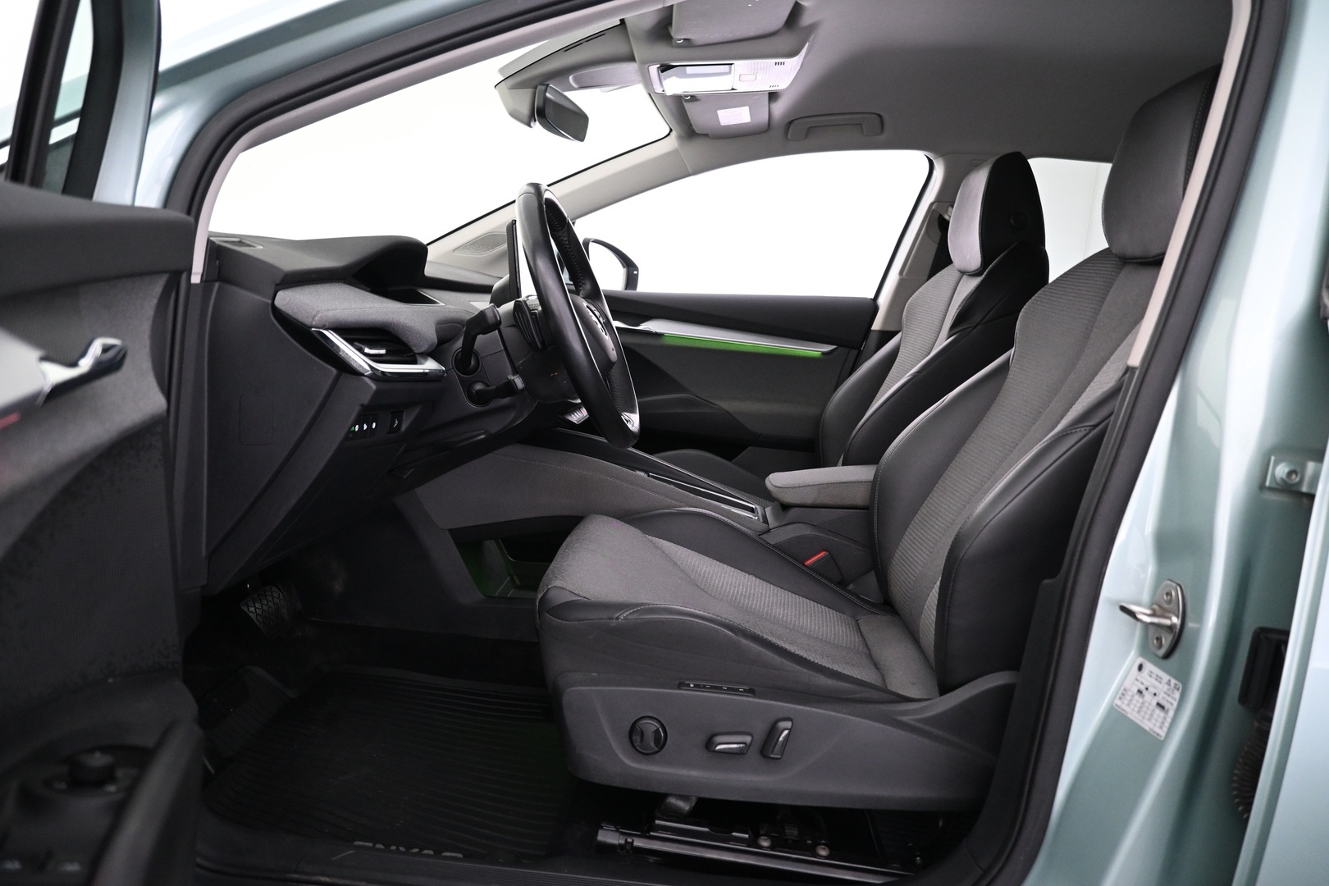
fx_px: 886
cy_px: 443
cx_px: 664
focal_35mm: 24
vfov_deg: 53.1
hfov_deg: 73.7
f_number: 3.5
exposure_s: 1/25
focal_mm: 16
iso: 1600
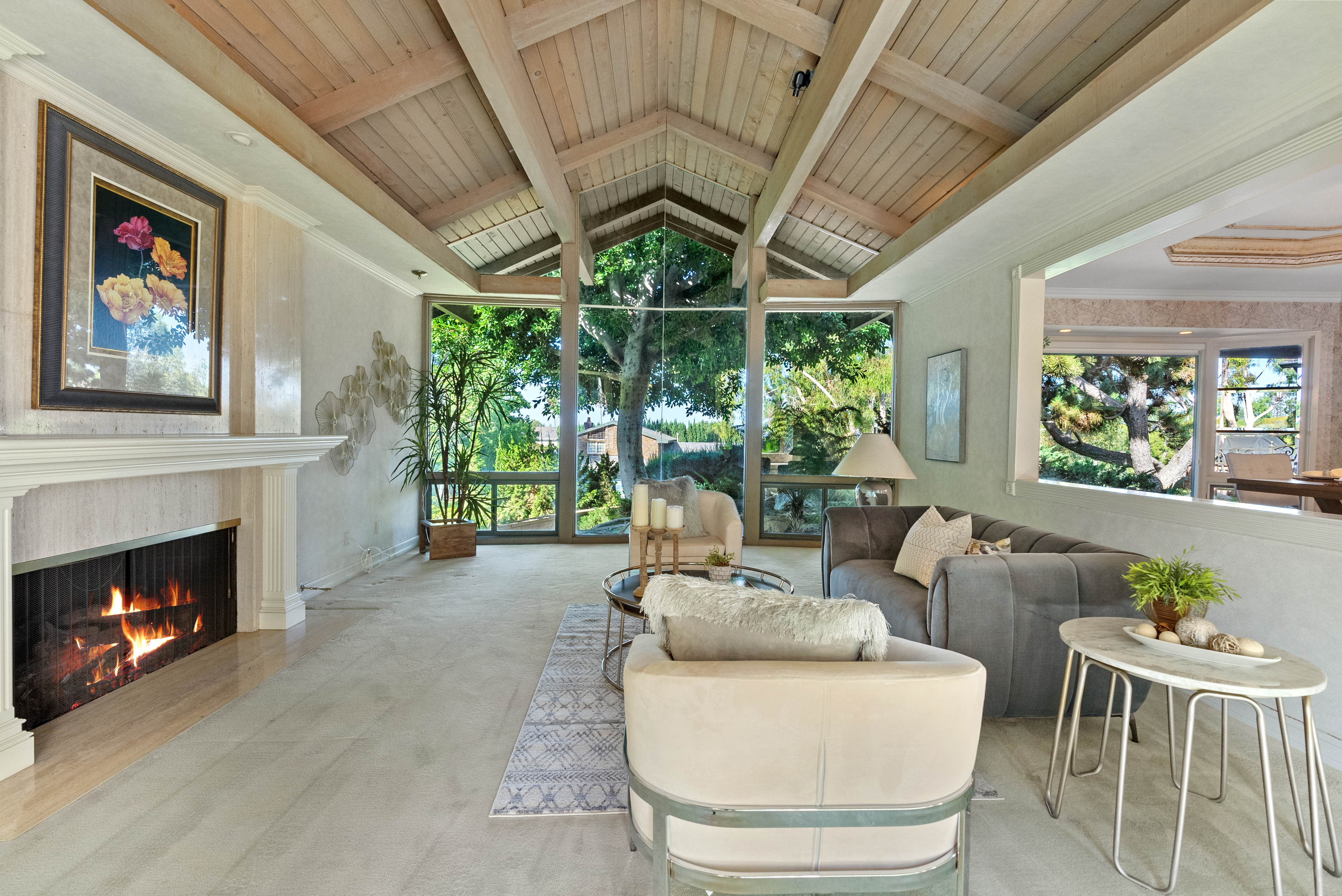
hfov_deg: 96.7
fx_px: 597
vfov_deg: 73.8
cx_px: 671
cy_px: 448
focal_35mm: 16
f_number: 8
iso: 800
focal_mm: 16
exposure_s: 1/10
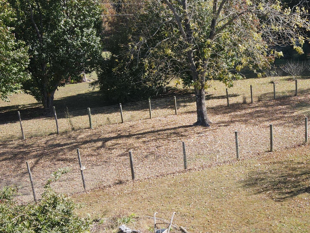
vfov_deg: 29.4
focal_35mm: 49
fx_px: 439
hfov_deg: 37.4
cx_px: 251
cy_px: 159
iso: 100
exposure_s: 1/240
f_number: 2.8
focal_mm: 4.5
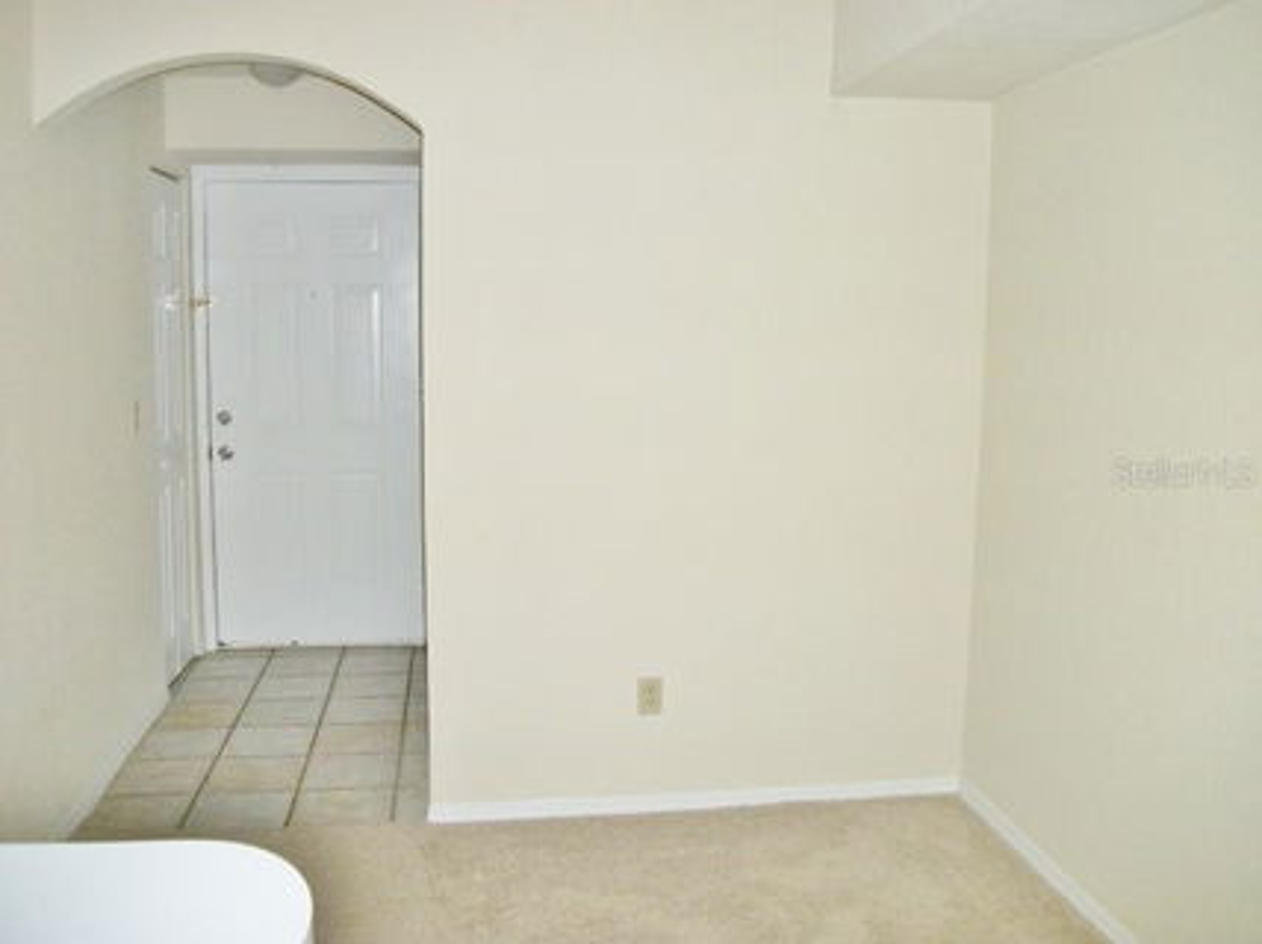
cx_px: 631
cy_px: 472
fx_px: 1165
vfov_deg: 44.1
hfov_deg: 56.9
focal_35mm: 32
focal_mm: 5.7
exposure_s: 1/30
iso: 160
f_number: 2.9
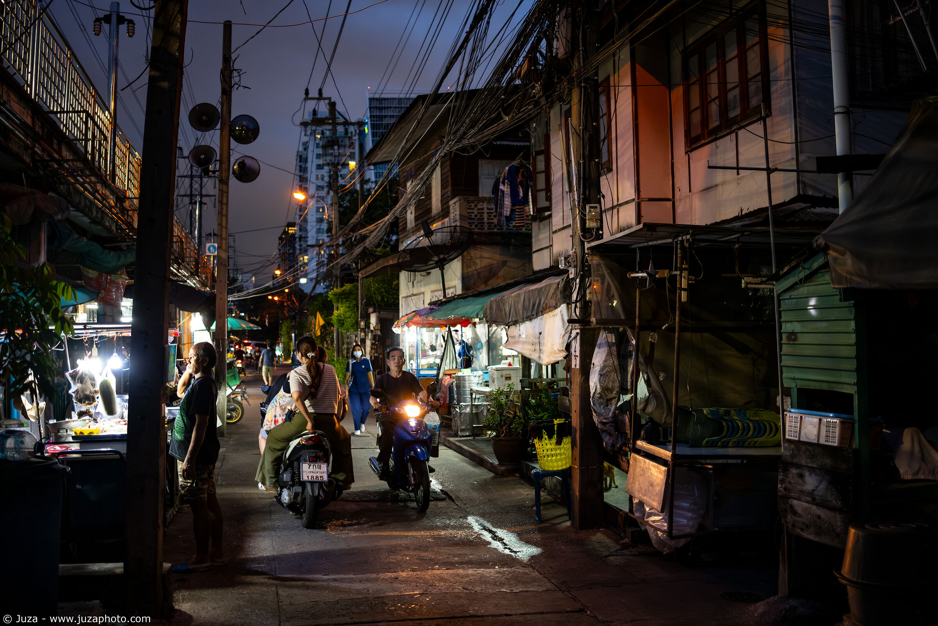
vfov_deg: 37.9
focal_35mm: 35
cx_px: 469
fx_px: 912
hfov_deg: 54.4
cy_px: 313
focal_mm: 23
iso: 3200
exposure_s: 1/110
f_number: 1.4
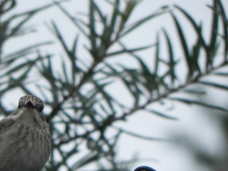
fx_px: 6752
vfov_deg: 1.5
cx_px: 66
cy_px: 118
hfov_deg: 1.9
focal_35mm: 1025
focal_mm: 120
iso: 160
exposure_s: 1/600
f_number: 5.6
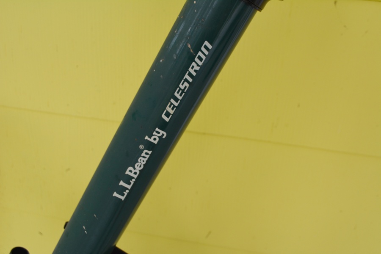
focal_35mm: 36
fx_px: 381
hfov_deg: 53.1
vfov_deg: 36.9
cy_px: 127
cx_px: 190
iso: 200
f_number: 5.6
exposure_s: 1/125
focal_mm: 24
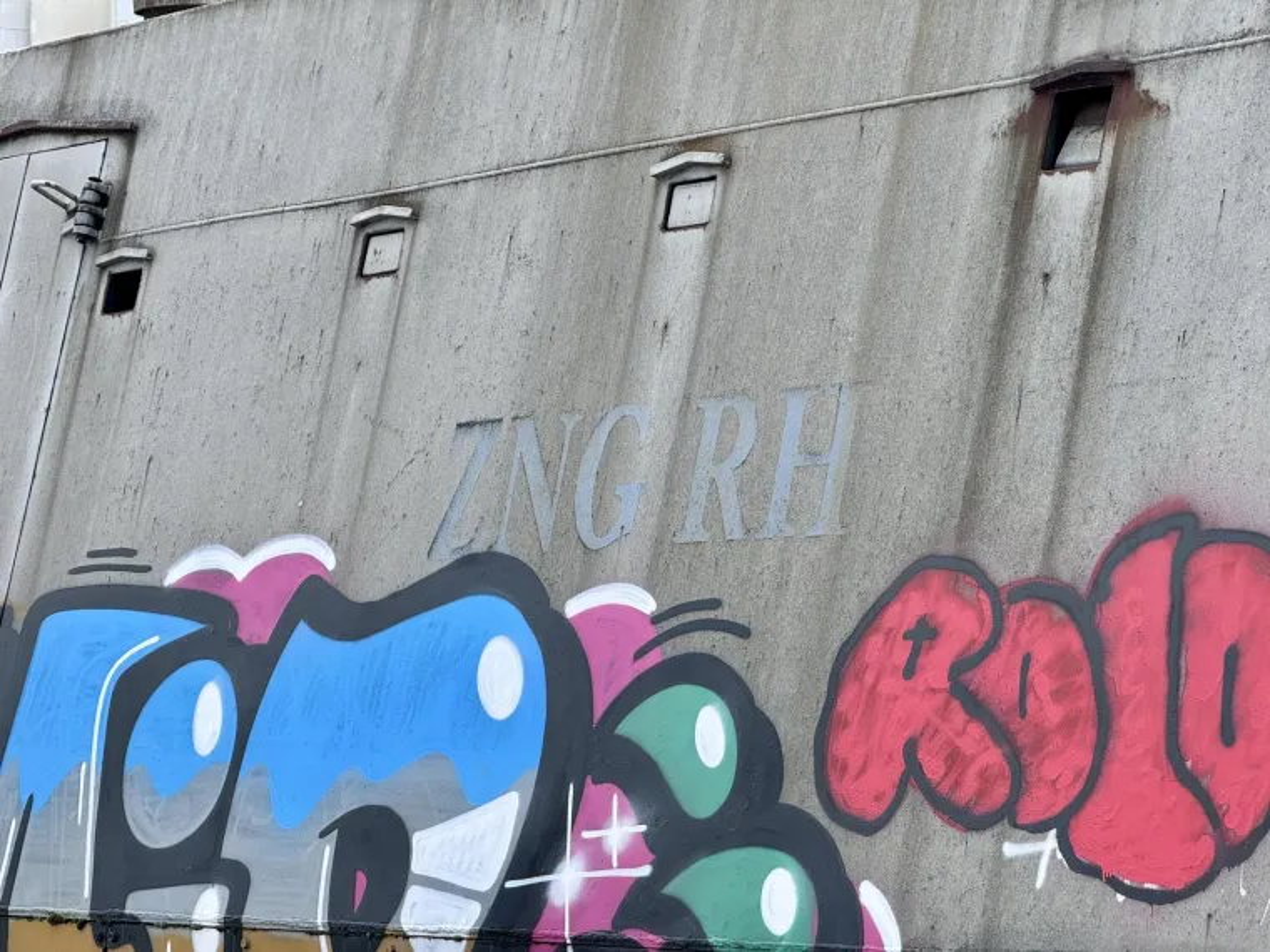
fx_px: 4403
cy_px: 476
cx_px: 635
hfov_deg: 16.4
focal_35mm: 120
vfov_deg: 12.3
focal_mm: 15.66
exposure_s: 1/450
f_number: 2.8
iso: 50
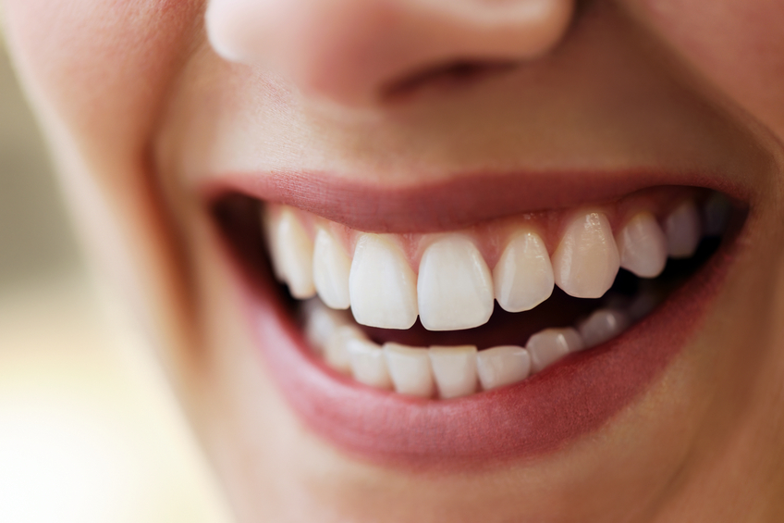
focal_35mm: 105
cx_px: 392
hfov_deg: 19.5
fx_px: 2286
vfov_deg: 13.0
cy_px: 262
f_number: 4.5
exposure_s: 1/60
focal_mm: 105
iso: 100
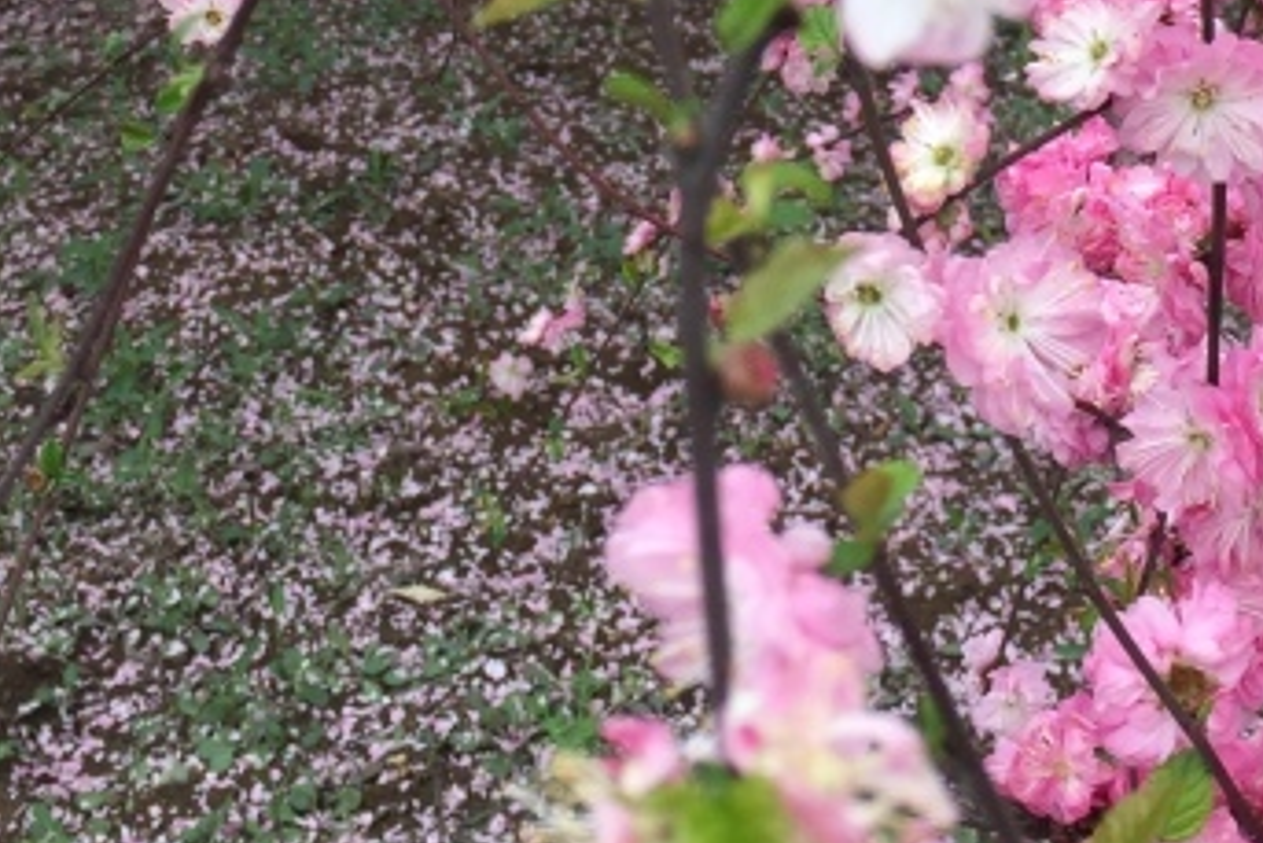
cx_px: 630
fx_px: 3159
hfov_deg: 22.6
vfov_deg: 14.3
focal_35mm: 90
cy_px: -394
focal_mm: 4.15
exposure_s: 1/125
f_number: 2.2
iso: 32
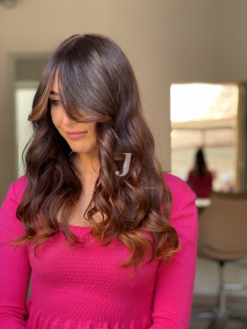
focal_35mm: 64
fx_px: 609
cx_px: 124
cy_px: 164
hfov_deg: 22.9
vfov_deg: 30.3
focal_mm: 7.5
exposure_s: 1/113
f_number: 2.2
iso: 250
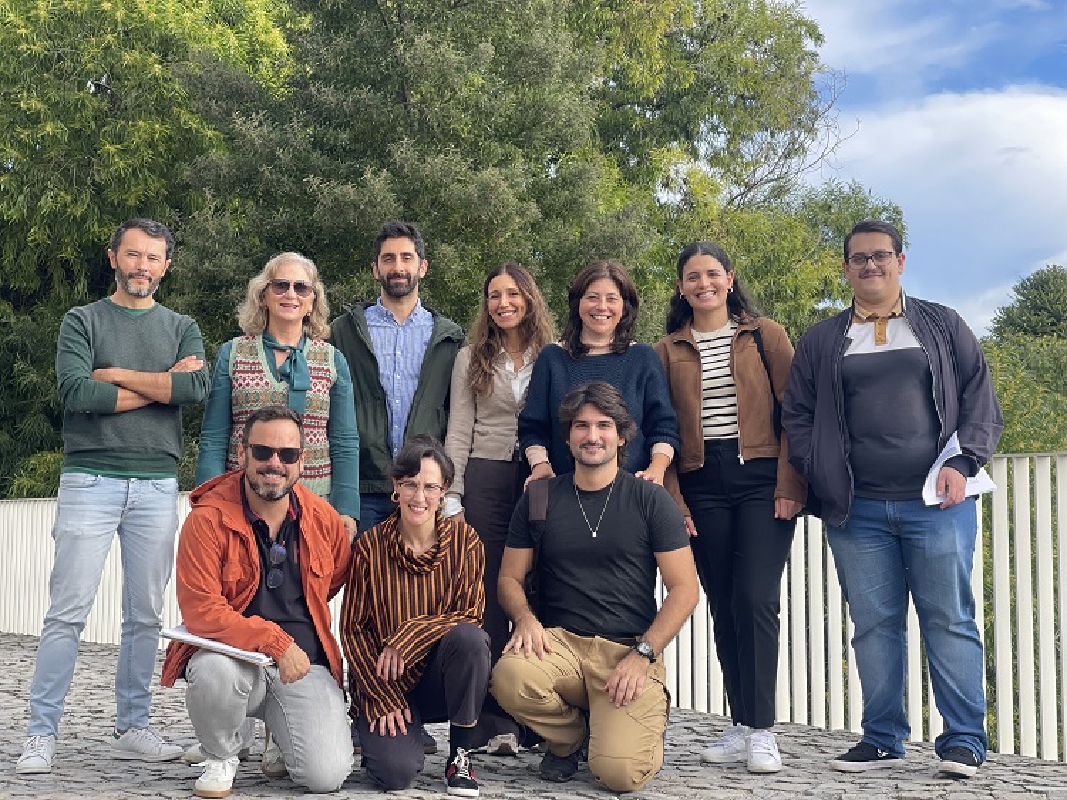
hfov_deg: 30.3
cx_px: 534
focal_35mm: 64
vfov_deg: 22.9
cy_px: 400
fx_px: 1972
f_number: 2.2
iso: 32
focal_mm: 7.5
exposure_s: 1/349
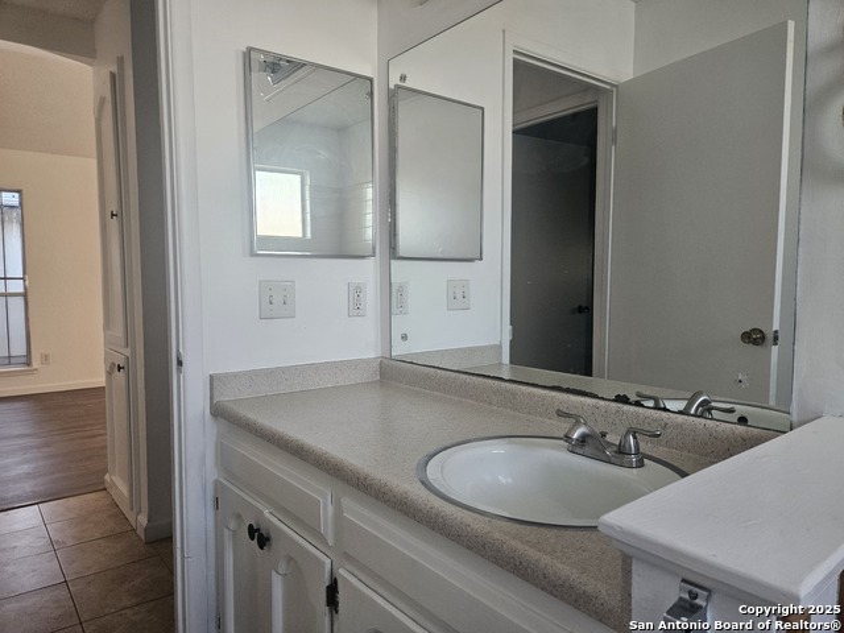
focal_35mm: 23
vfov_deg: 58.9
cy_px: 316
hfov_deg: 73.9
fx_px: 561
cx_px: 422
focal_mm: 5.4
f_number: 1.8
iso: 320
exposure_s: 1/240
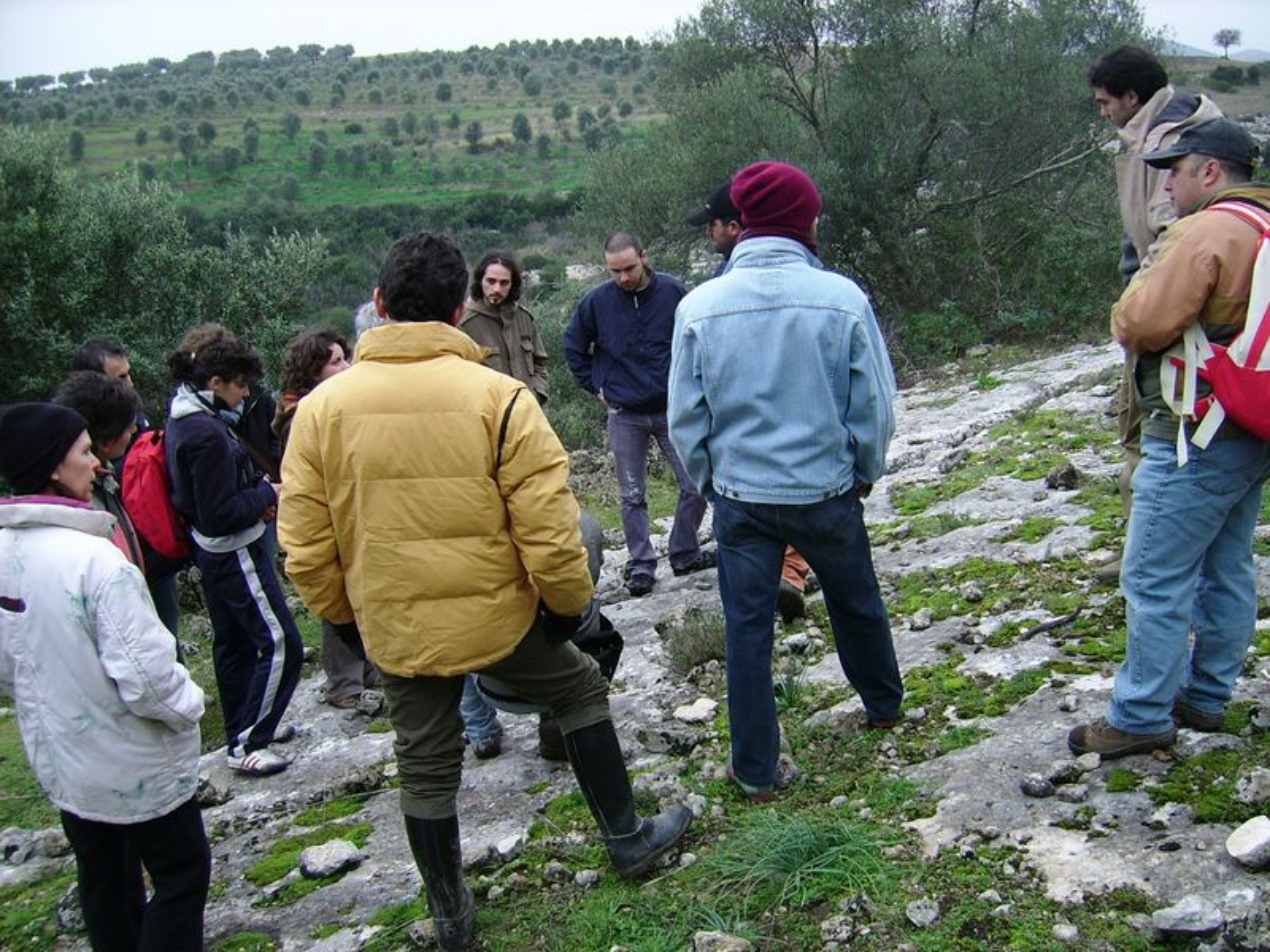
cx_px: 635
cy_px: 476
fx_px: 1284
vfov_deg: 40.7
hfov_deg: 52.6
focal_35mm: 35
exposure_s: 1/148
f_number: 2.8
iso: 100
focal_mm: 5.95
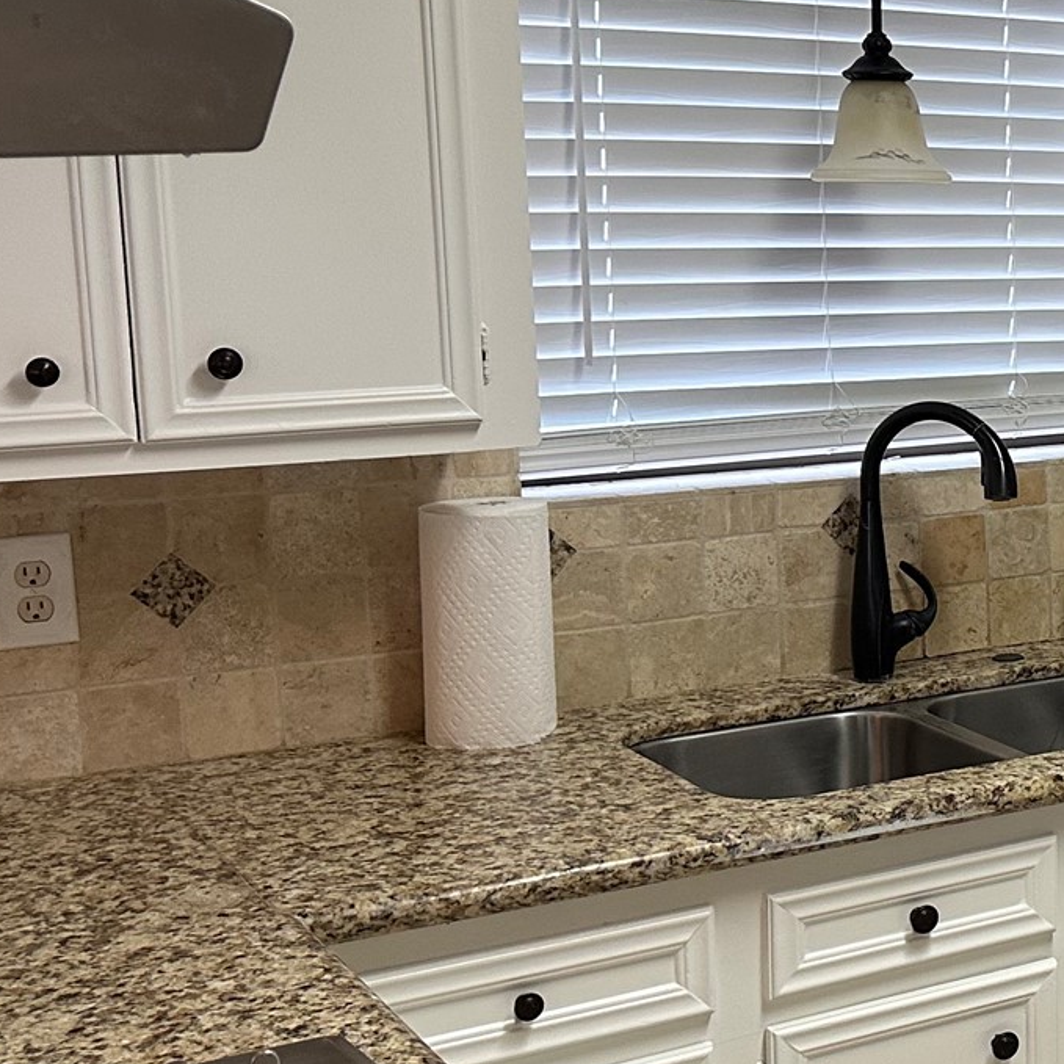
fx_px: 2226
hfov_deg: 23.5
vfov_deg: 26.9
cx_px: 1407
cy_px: 530
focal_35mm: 64
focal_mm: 6.86
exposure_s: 1/120
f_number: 1.78
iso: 200
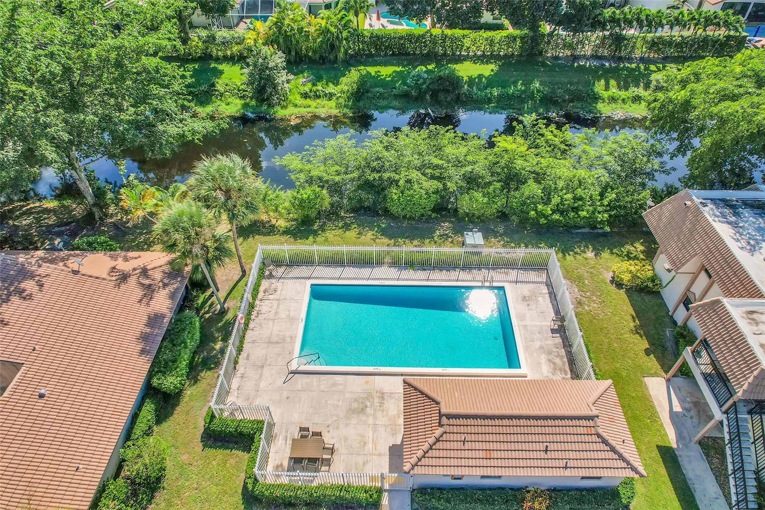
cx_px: 382
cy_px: 255
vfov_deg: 57.2
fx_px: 467
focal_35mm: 22
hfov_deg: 78.6
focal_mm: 8.38
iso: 100
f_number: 2.8
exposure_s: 1/800
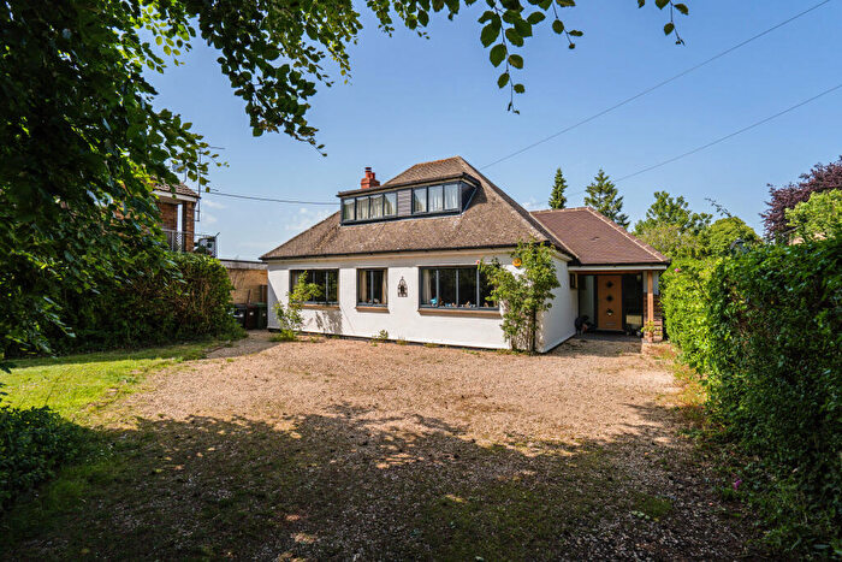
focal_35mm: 16
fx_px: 374
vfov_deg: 73.8
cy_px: 281
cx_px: 421
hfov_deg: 96.7
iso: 500
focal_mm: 16
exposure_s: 1/1000
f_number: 9
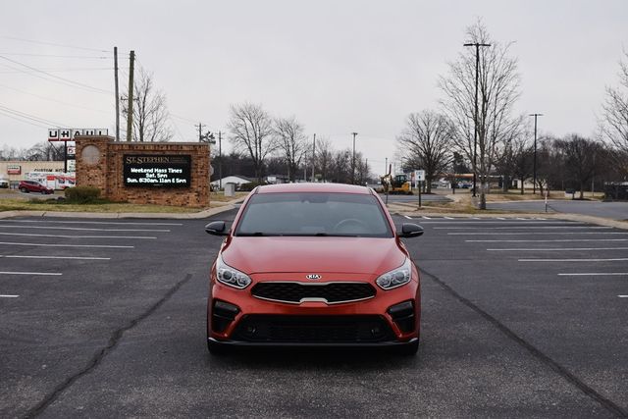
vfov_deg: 25.8
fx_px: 916
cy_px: 210
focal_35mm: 52
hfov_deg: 37.8
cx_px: 314
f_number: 6.3
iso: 200
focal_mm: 35
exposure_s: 1/250
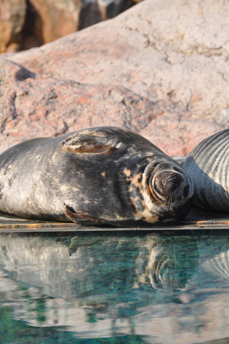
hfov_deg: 4.4
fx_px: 3013
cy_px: 172
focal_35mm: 315
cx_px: 114
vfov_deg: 6.5
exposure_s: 1/640
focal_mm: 210
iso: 200
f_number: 6.3
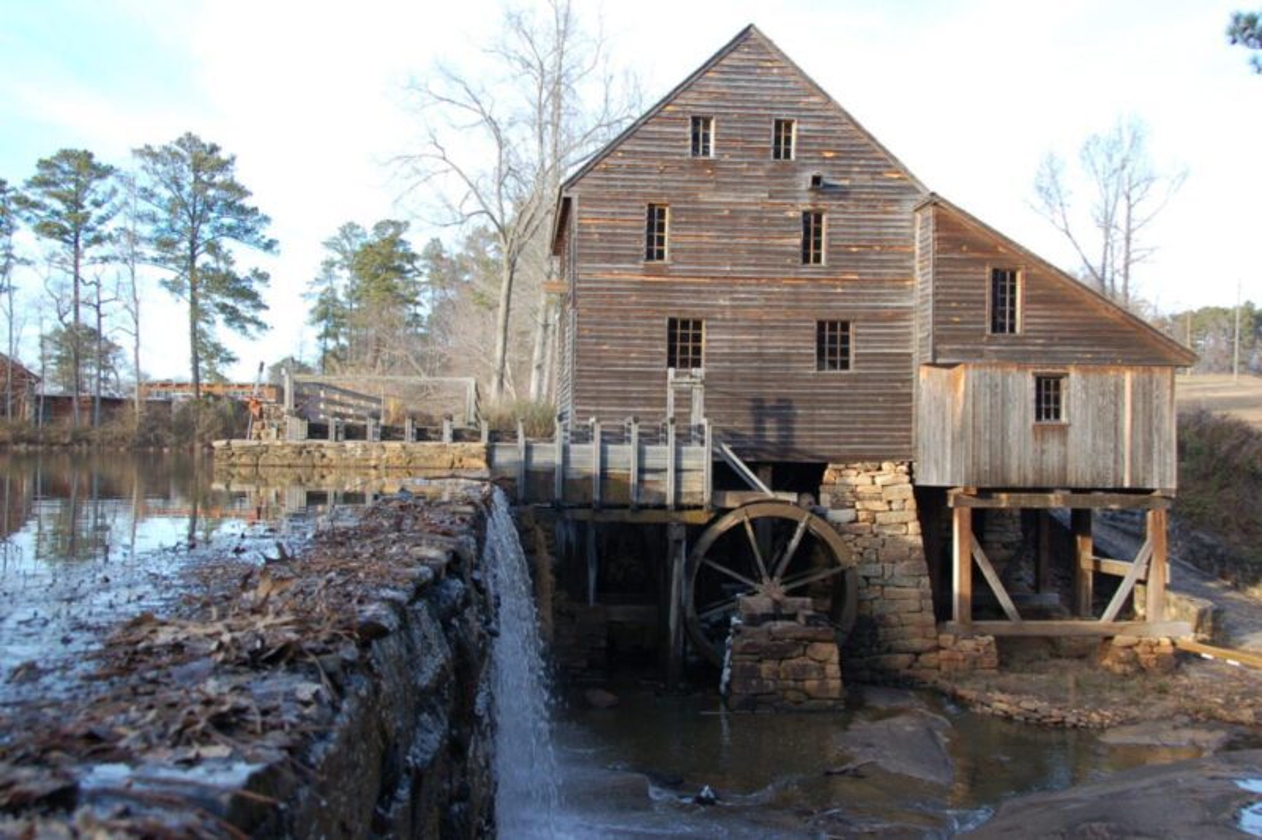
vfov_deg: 34.2
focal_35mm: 39
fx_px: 1366
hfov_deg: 49.6
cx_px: 631
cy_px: 420
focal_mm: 26
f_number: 5.6
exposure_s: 1/125
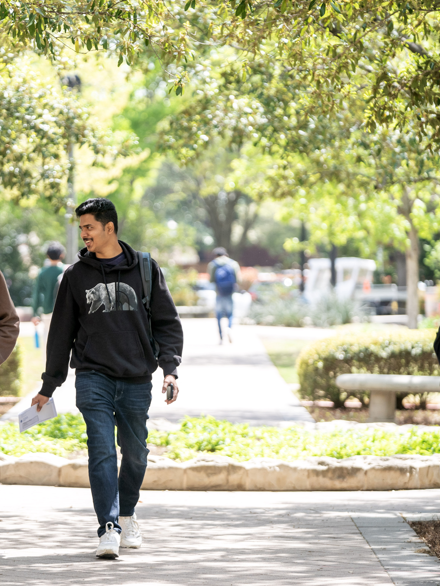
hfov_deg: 7.2
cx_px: 96
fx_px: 3508
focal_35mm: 207
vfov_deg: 9.6
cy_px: 293
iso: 640
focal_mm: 143
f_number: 3.2
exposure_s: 1/1600
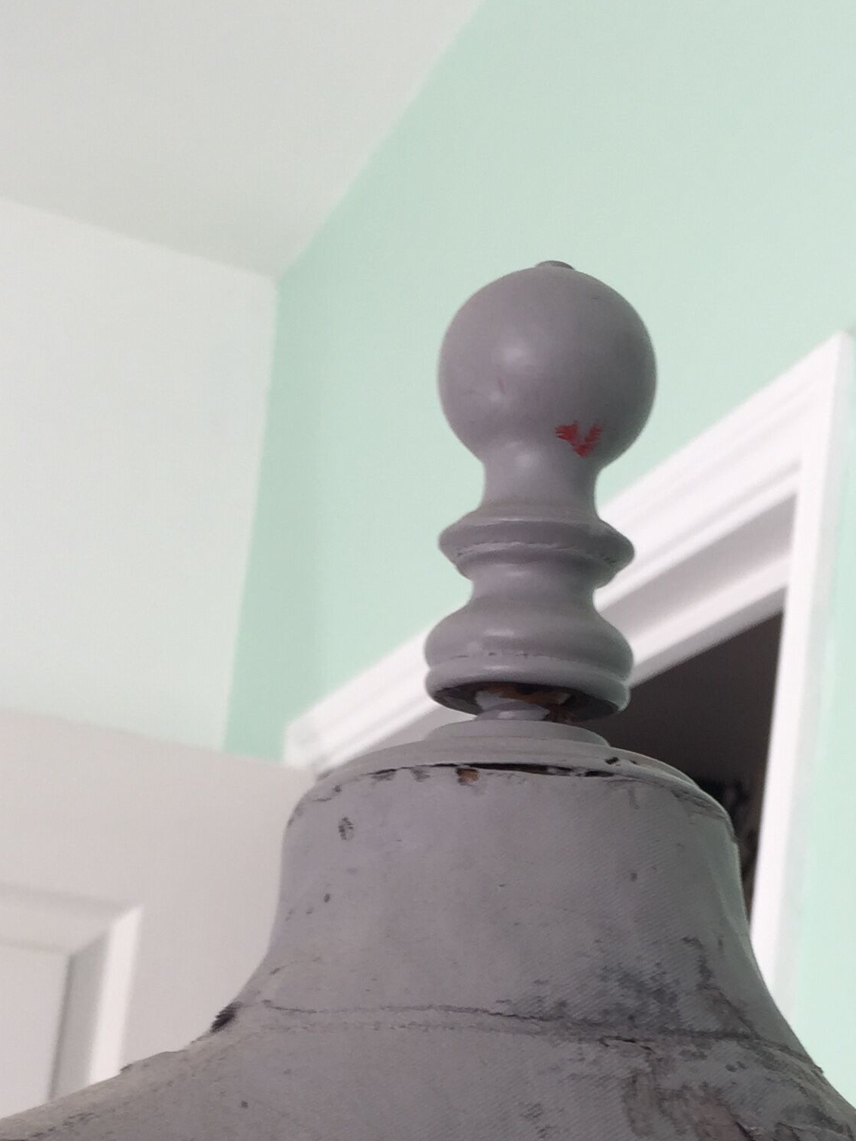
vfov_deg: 29.6
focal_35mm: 63
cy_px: 991
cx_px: 482
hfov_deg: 23.3
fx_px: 2077
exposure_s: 1/50
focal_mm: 4.15
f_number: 2.2
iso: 32
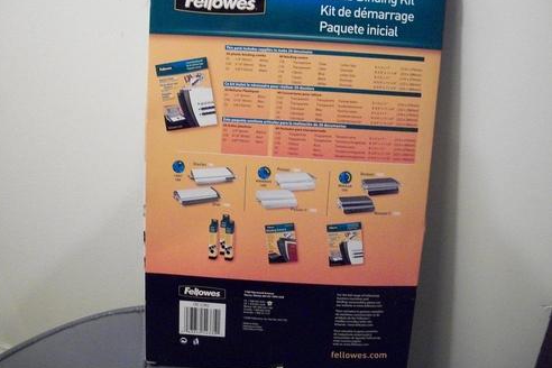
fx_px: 567
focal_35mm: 37
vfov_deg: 35.9
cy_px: 168
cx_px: 273
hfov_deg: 51.9
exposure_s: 1/20
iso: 640
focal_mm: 6.3
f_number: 3.1
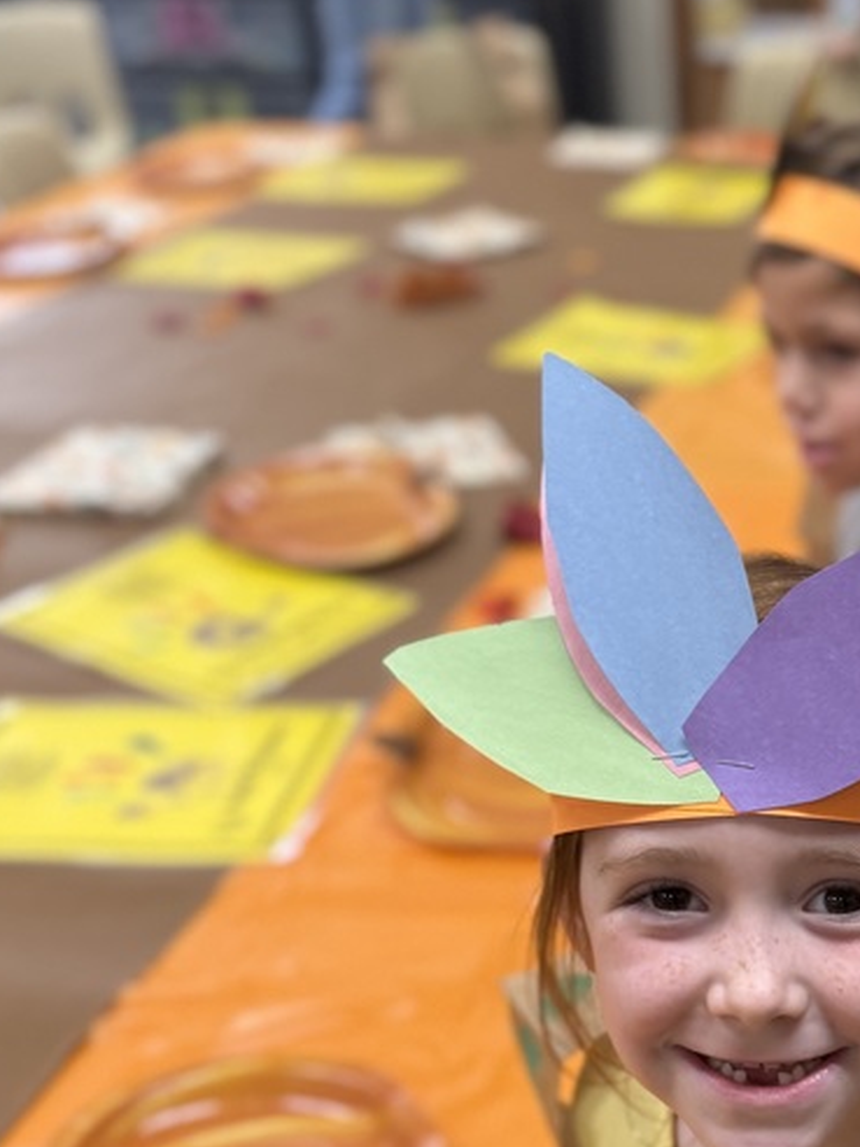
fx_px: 1656
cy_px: 970
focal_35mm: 50
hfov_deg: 27.7
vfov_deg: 36.4
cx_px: 827
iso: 160
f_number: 1.78
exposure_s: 1/60
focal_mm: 6.76
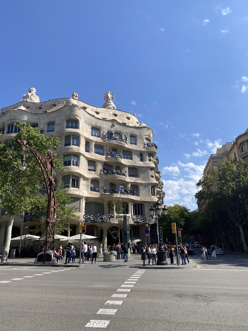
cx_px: 124
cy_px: 166
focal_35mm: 26
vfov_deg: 67.3
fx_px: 248
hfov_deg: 53.1
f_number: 1.8
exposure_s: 1/3040
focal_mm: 4.25
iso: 32
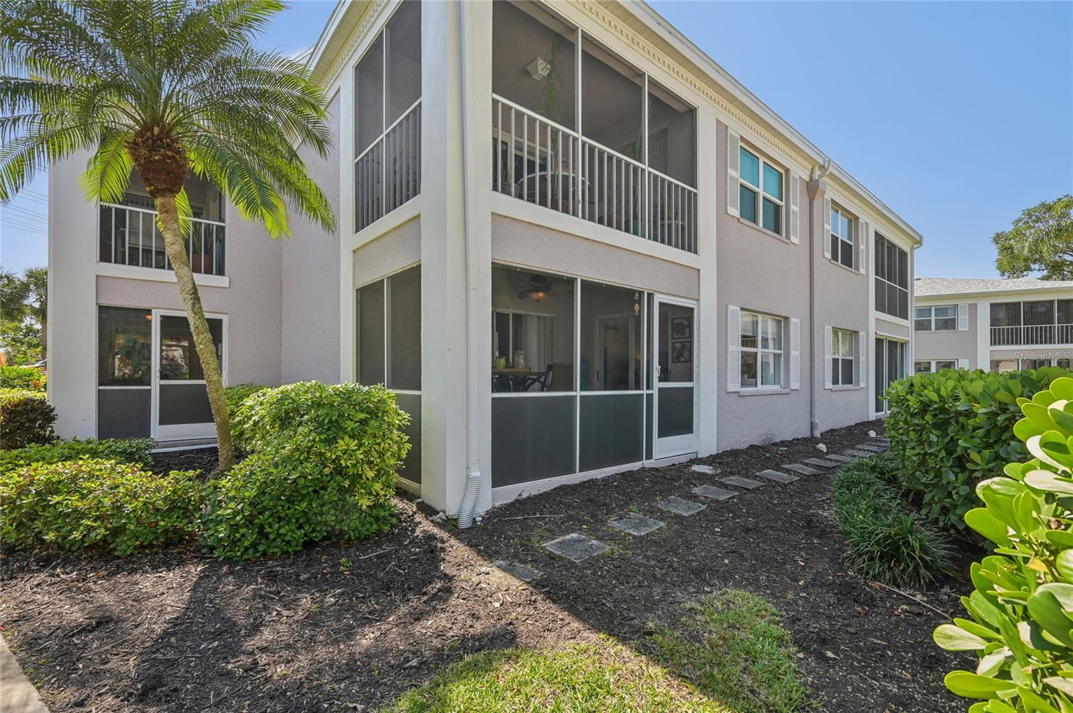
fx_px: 461
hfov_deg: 98.6
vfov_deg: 75.4
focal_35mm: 16
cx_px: 536
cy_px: 356
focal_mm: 15.5
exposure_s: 1/250
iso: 400
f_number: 8
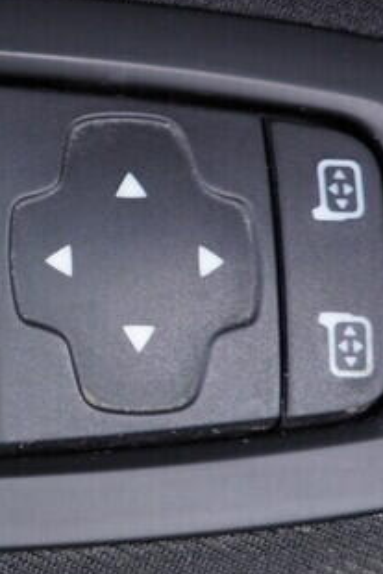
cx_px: -476
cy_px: 251
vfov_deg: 17.2
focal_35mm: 119
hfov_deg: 10.3
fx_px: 1897
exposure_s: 1/40
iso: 250
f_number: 2.8
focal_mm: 24
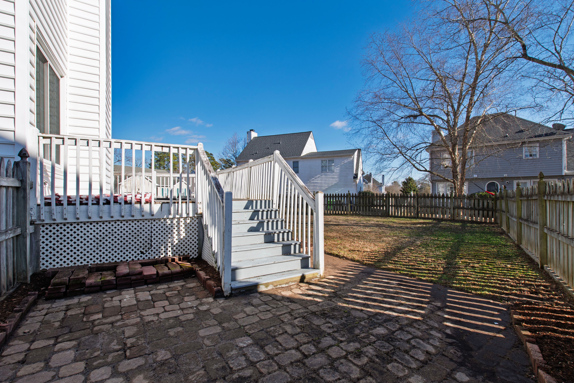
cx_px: 287
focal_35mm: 15
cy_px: 192
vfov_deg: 77.3
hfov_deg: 100.4
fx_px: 239
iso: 100
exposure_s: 1/250
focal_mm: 10
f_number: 8
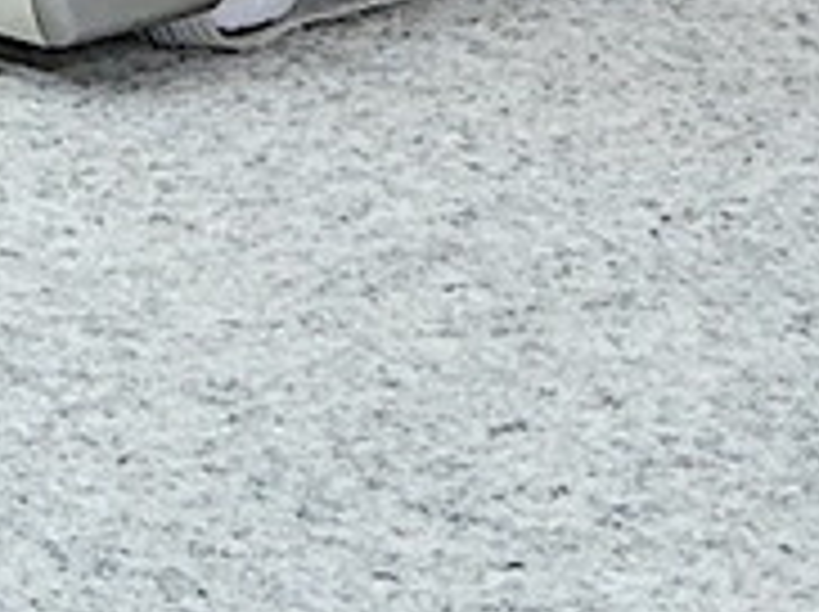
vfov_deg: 5.5
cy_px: -634
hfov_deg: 7.5
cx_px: -108
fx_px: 6238
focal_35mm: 264
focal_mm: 9
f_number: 7.1
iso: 400
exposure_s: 1/8
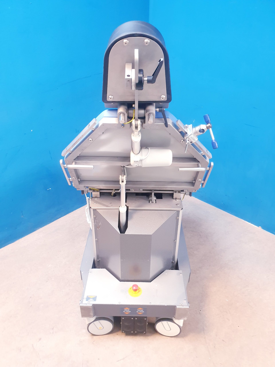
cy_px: 184
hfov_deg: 53.1
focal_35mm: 26
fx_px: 275
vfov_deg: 67.3
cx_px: 138
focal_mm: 4.3
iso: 320
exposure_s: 1/33
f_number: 2.4
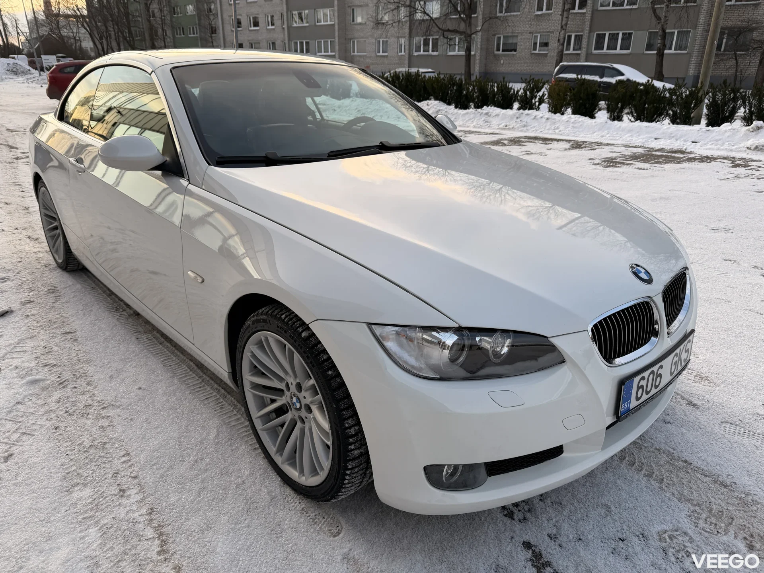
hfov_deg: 71.6
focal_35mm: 24
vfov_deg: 56.8
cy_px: 286
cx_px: 382
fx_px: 530
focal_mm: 6.76
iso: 80
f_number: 1.78
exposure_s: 1/979
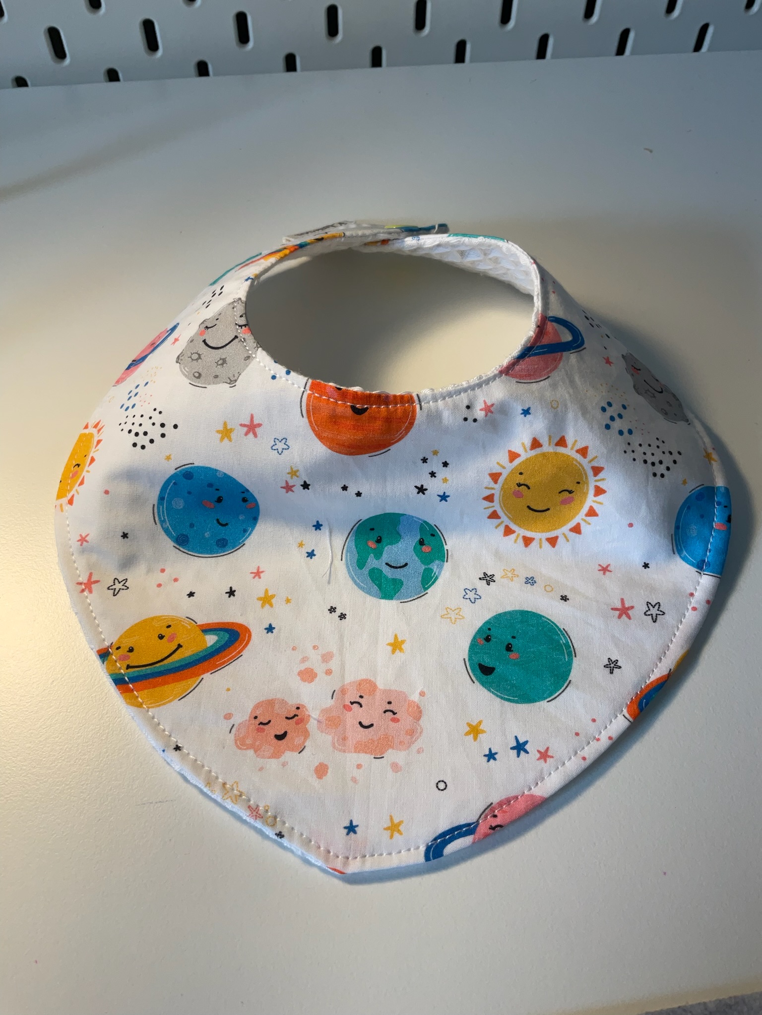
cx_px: 381
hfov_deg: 48.2
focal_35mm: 29
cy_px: 508
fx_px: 851
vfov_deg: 61.7
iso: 16
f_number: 1.8
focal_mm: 3
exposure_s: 1/113
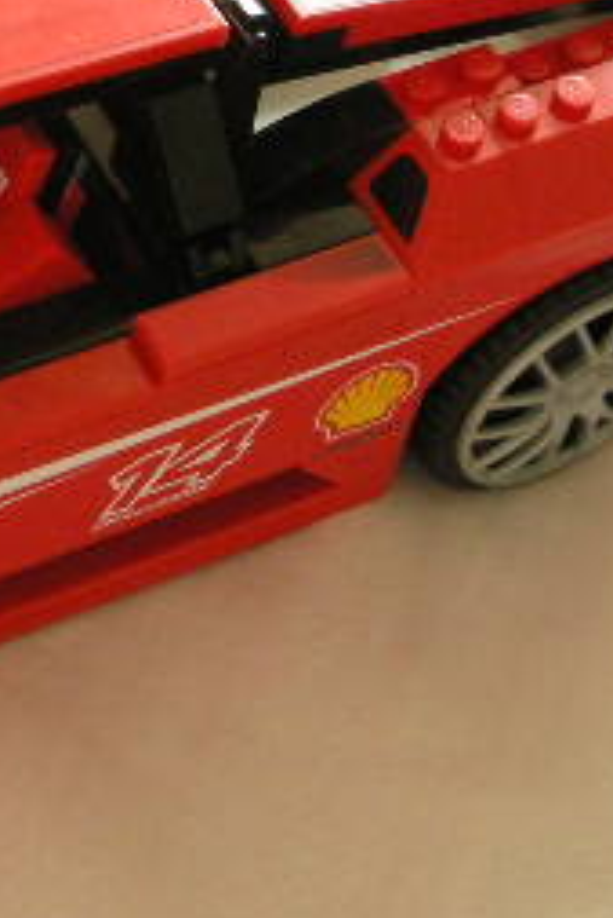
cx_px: -152
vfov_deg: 22.0
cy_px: 265
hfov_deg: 14.4
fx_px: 2346
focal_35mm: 92
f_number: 2.8
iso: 200
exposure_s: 1/21.7
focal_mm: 5.8
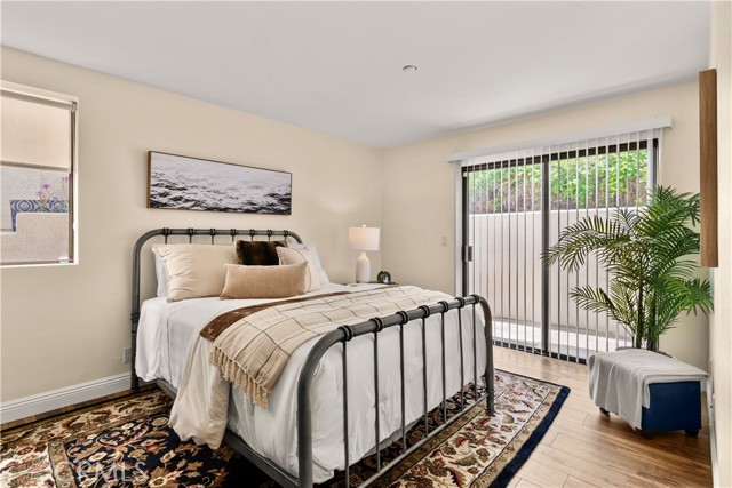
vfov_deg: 70.5
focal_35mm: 17
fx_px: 346
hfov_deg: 93.3
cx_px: 366
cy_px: 244
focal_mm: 17
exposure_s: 1/5
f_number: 8
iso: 160
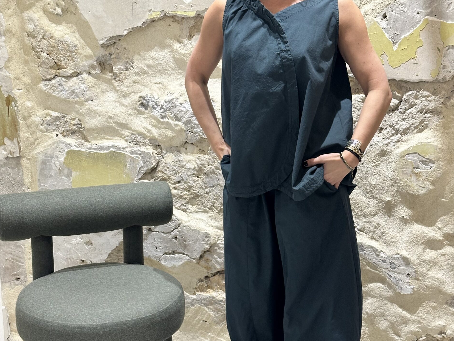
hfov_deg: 29.8
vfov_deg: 22.6
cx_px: 228
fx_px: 853
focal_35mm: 65
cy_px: 161
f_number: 1.78
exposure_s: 1/50
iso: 250
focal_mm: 6.86
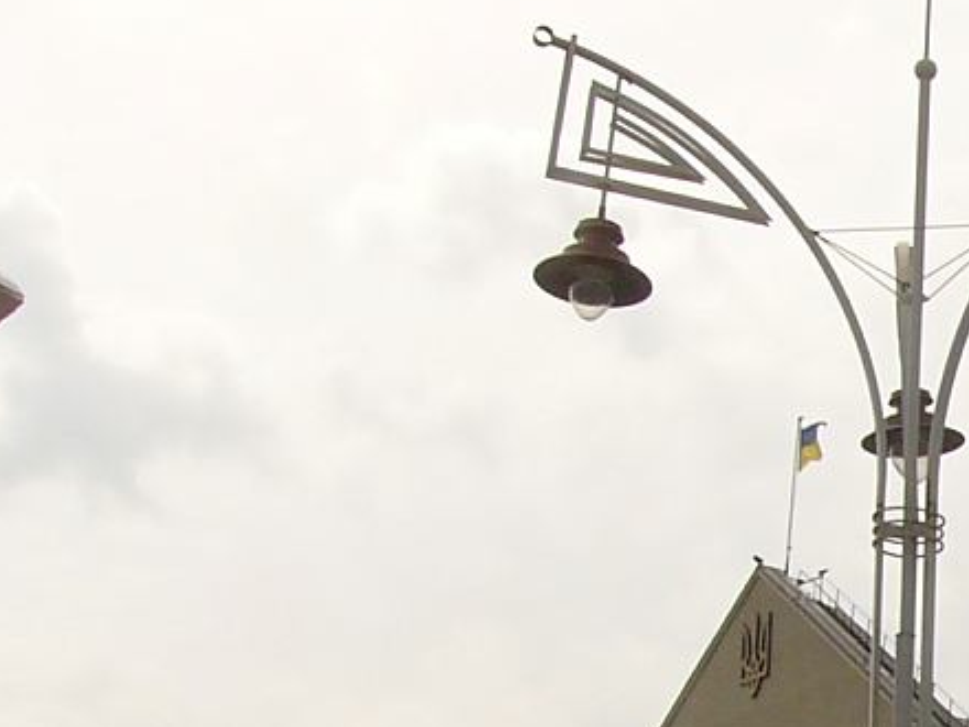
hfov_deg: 15.9
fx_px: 3163
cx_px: 1478
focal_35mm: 113
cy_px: 789
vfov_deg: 12.9
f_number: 8
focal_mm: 6
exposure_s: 1/500
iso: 100
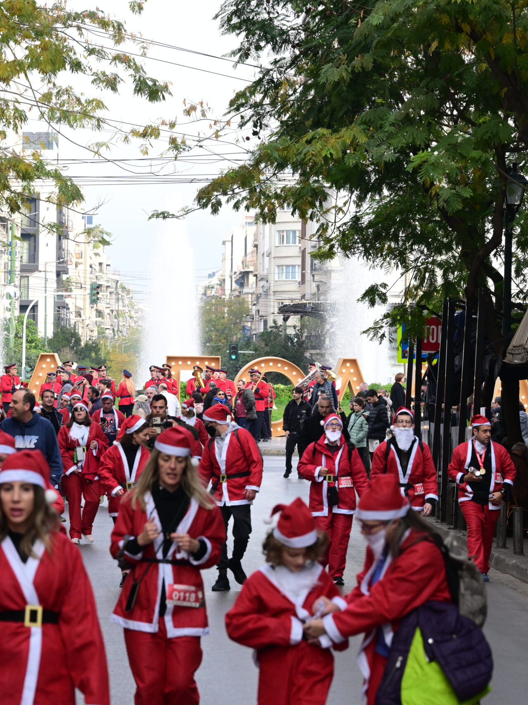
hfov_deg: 7.6
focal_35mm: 195
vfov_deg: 10.1
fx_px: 3966
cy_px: 353
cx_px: 139
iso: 500
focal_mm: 135
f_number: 8
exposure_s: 1/250
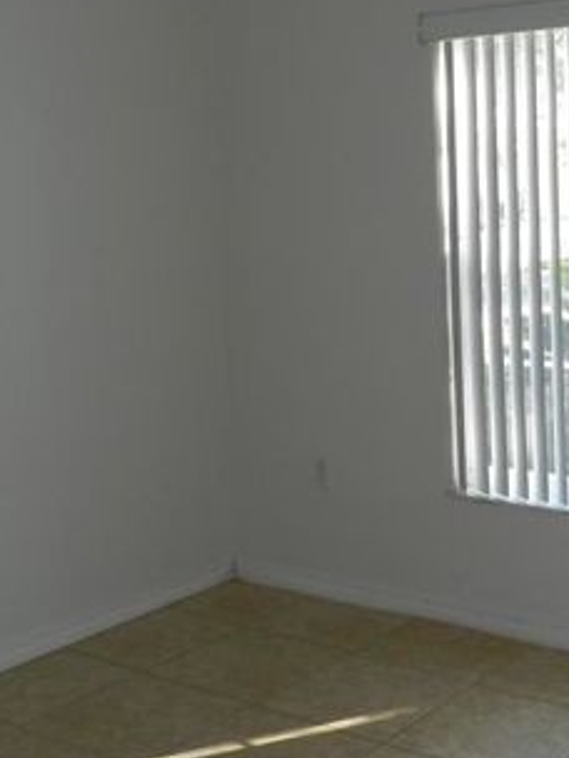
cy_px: 232
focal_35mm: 56
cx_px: 388
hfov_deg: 25.9
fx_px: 1227
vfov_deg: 33.9
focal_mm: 5.6
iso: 160
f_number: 3.7
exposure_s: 1/50
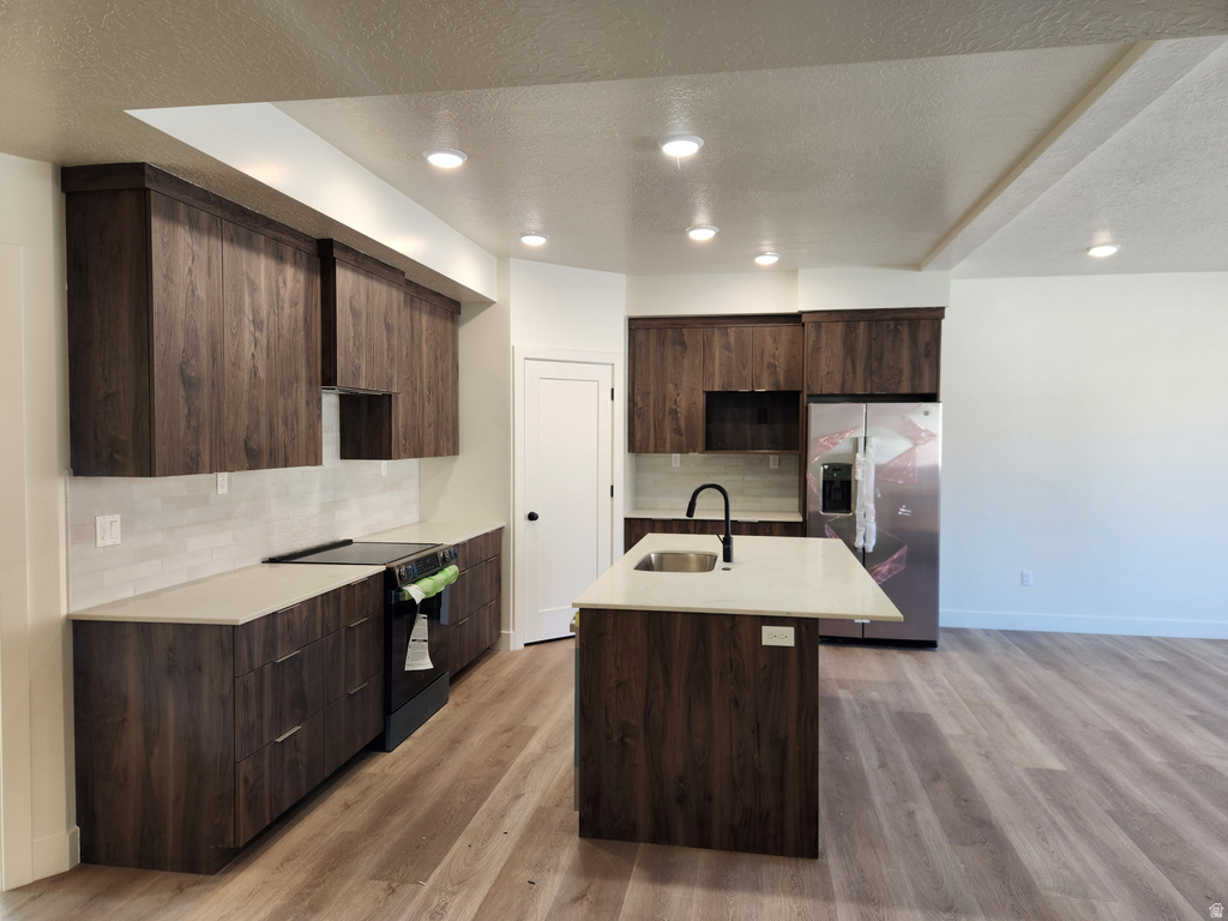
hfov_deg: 73.9
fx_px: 816
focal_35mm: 23
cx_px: 614
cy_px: 460
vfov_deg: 58.9
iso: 80
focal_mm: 5.4
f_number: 1.8
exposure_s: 1/120
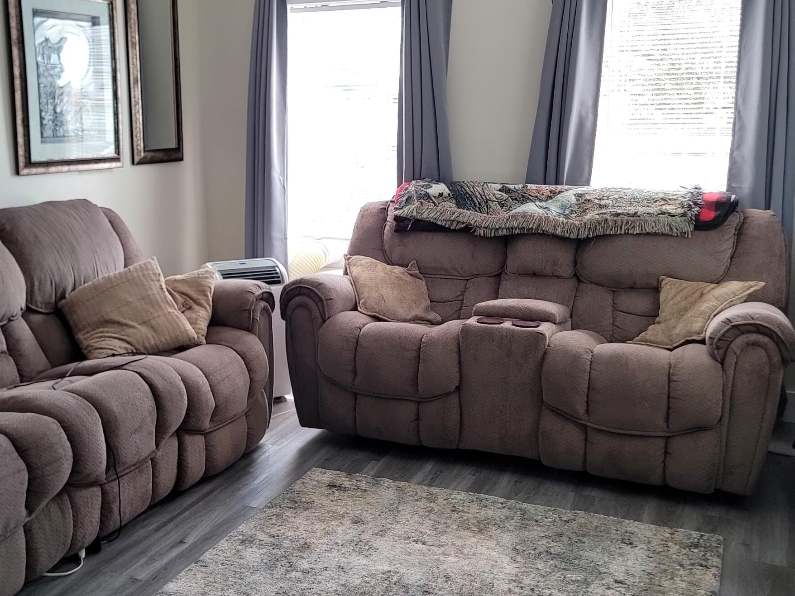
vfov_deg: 35.1
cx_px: 304
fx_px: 942
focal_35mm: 41
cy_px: 280
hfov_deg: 45.4
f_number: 1.8
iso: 125
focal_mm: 6.7
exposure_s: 1/120
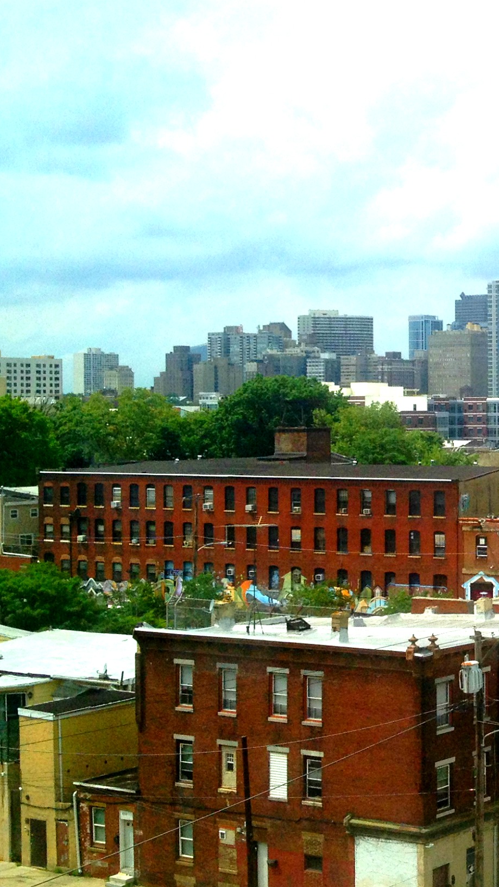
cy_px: 435
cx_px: 793
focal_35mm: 73
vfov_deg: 29.0
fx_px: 1717
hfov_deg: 15.1
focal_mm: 4.28
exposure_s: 1/2045
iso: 50
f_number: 2.4
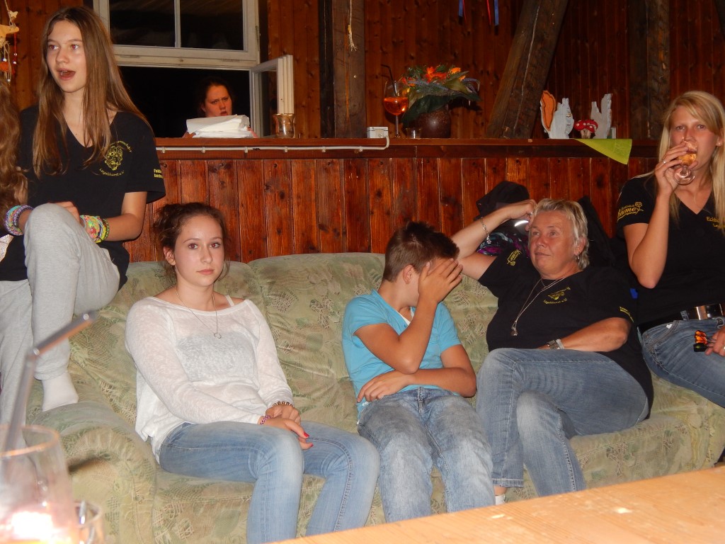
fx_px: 1026
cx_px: 362
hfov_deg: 38.9
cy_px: 272
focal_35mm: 49
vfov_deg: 29.7
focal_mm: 8.6
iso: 220
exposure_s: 1/30
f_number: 3.7
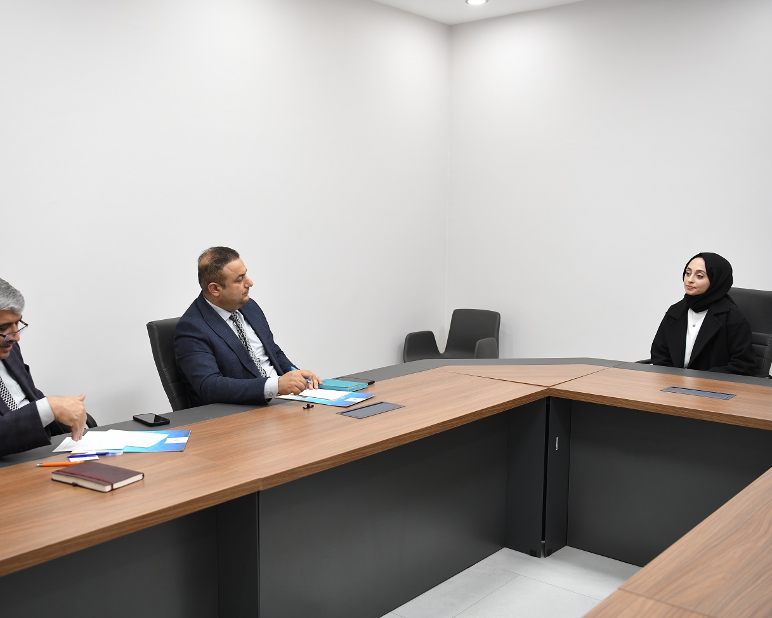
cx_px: 343
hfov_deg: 49.0
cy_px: 308
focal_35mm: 37
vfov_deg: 40.1
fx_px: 846
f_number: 3.2
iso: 1000
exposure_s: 1/160
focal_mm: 32
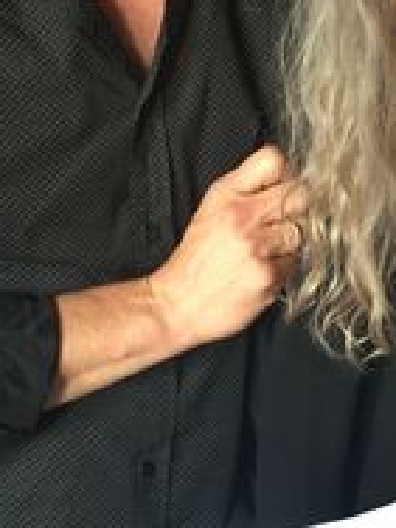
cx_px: 286
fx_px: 1205
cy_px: 126
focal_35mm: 79
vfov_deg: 24.4
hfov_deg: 18.6
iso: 100
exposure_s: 1/33
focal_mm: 4.15
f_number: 2.2
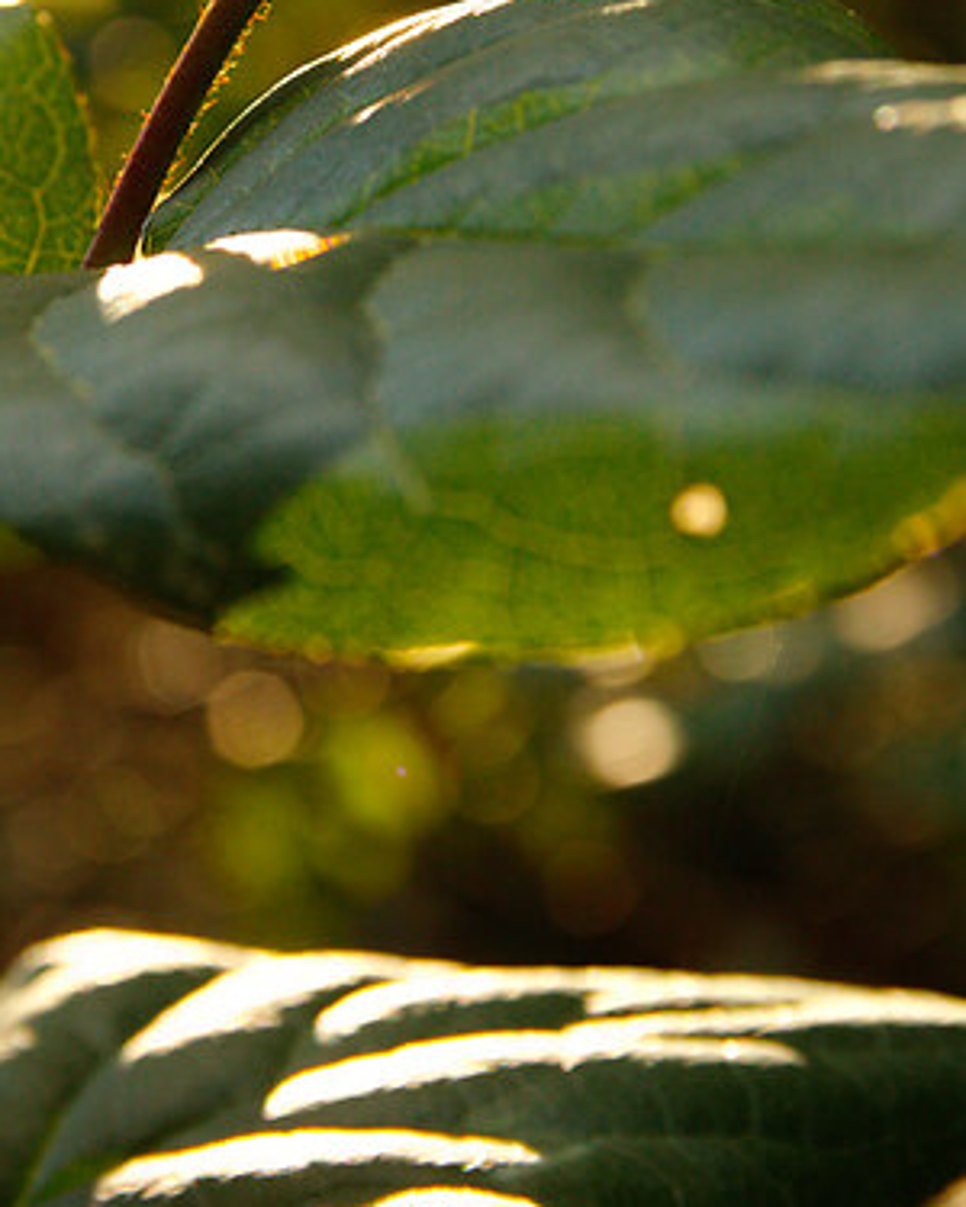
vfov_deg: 12.7
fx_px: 5361
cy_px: 109
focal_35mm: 150
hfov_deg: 10.3
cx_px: 206
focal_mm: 50
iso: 400
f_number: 4.5
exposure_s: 1/320
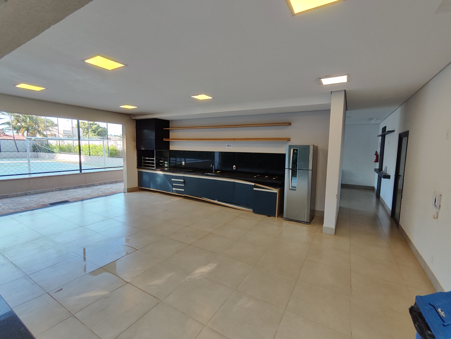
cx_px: 226
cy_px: 170
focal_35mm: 16
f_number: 2.2
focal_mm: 1.65
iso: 94
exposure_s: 1/120
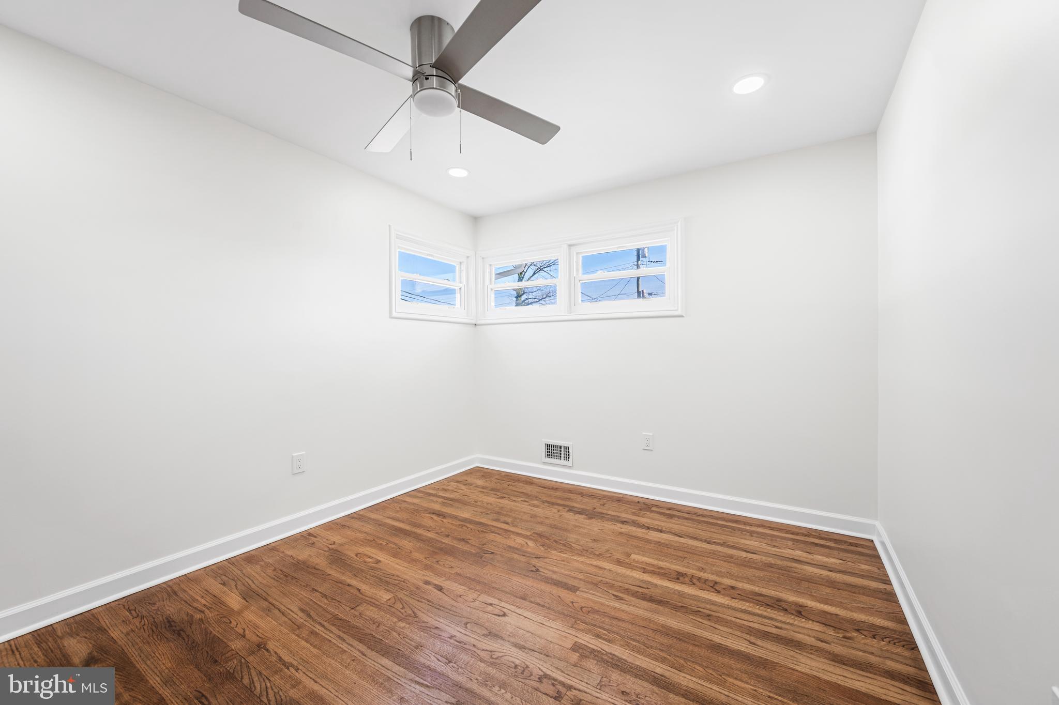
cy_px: 352
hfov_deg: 104.3
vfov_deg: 81.2
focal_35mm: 14
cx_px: 530
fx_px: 412
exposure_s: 1/4
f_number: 8
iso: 100
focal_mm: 14
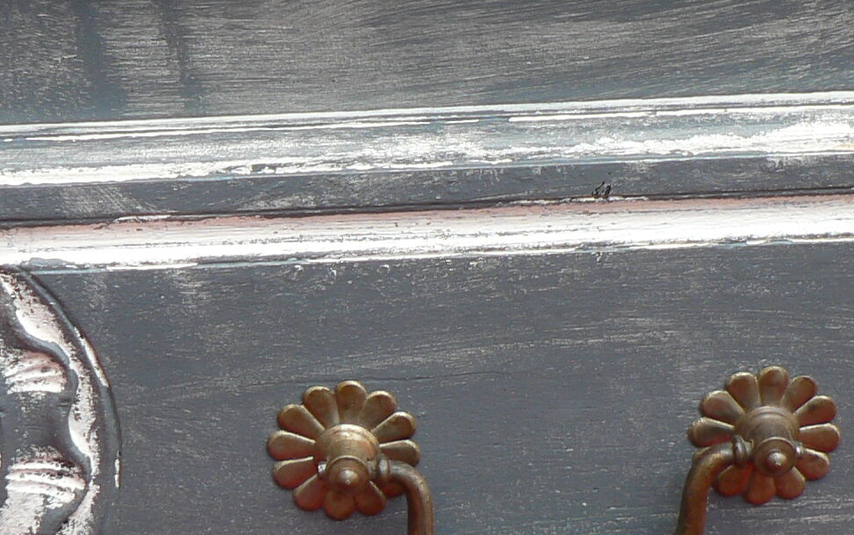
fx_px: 2351
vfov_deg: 13.0
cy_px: 233
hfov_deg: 20.6
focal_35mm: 101
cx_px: 337
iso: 80
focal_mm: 6
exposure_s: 1/125
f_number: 2.8
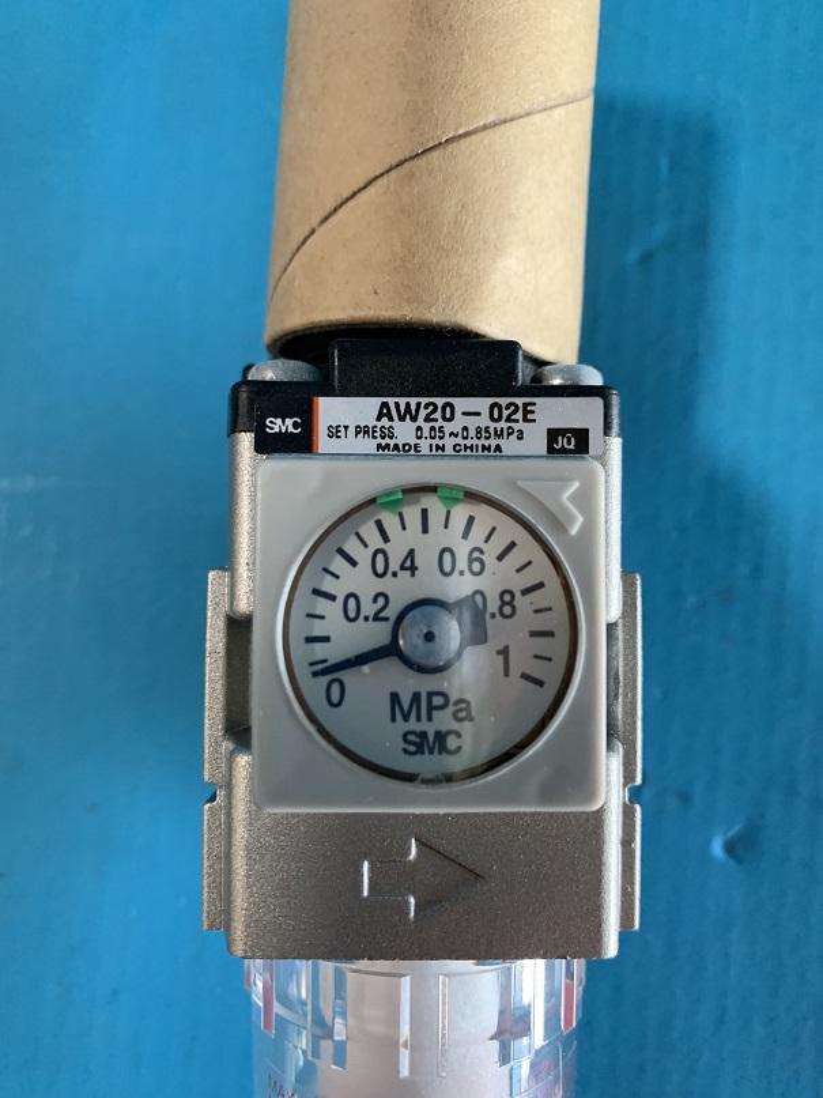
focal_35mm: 26
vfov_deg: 67.3
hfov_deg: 53.1
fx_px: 824
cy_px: 549
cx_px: 412
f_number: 1.8
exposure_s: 1/60
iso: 200
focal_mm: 4.25
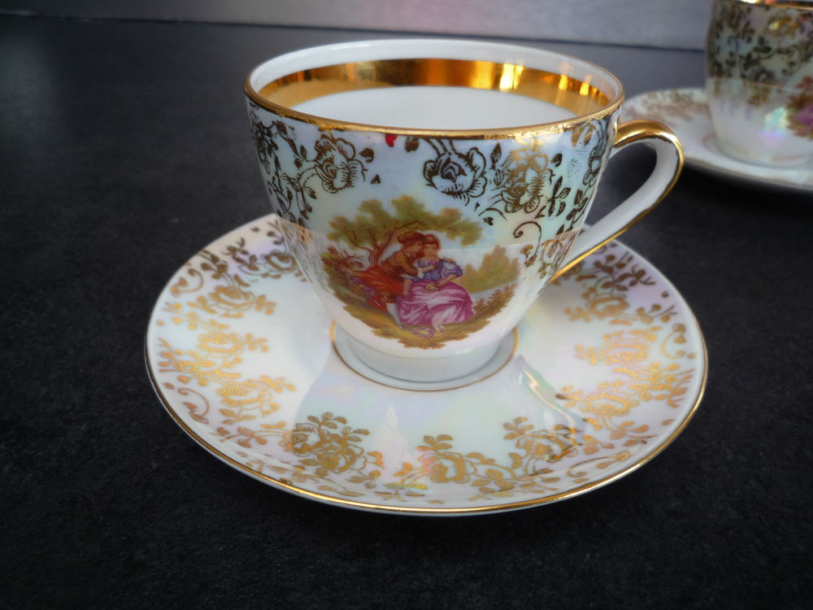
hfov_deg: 69.4
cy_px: 305
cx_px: 406
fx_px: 587
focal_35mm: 25
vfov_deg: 54.9
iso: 100
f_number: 2.8
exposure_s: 1/30
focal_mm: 4.4
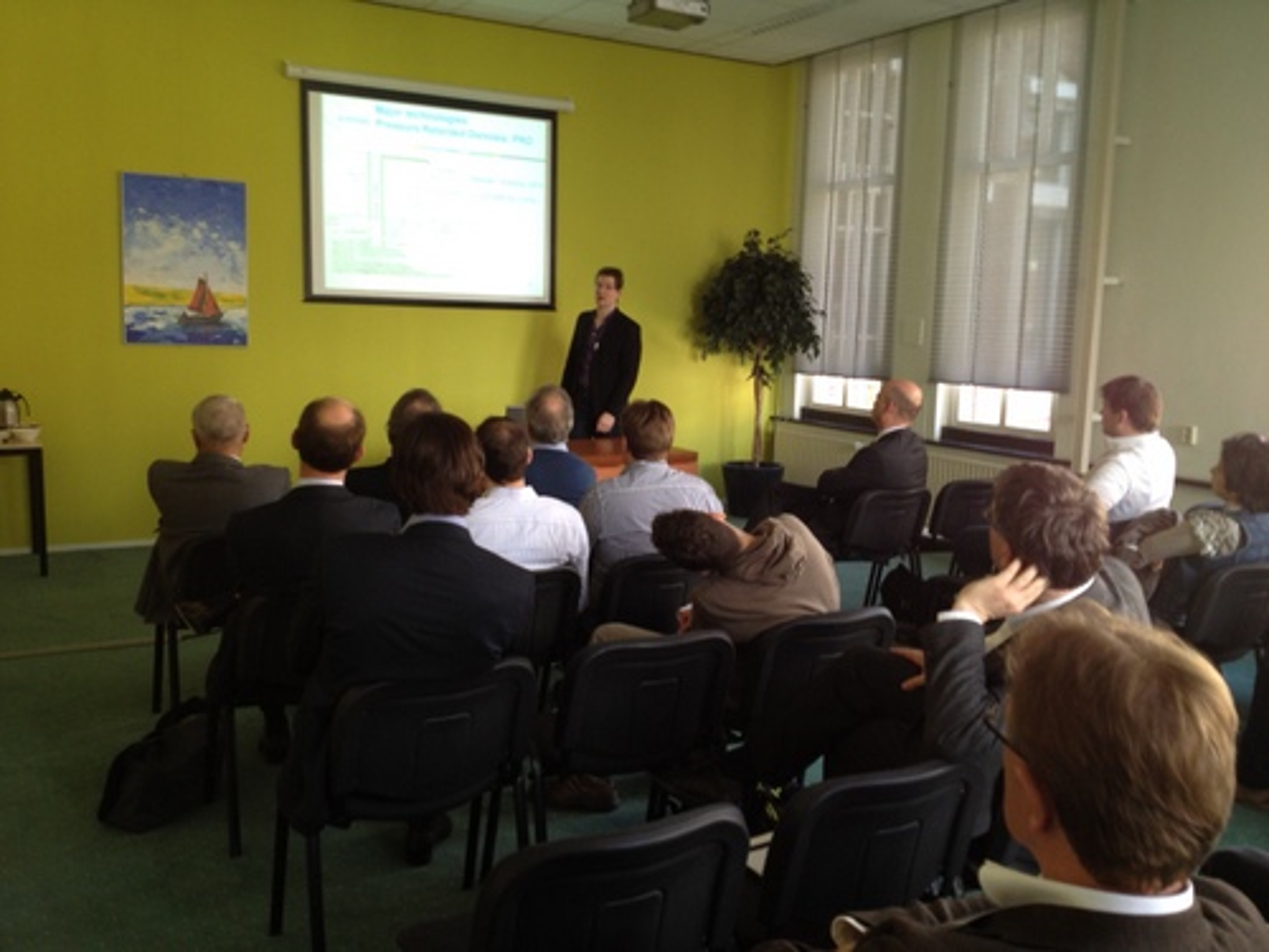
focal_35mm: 35
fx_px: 1283
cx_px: 634
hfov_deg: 52.6
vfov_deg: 40.7
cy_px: 476
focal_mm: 4.28
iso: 80
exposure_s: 1/20
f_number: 2.4
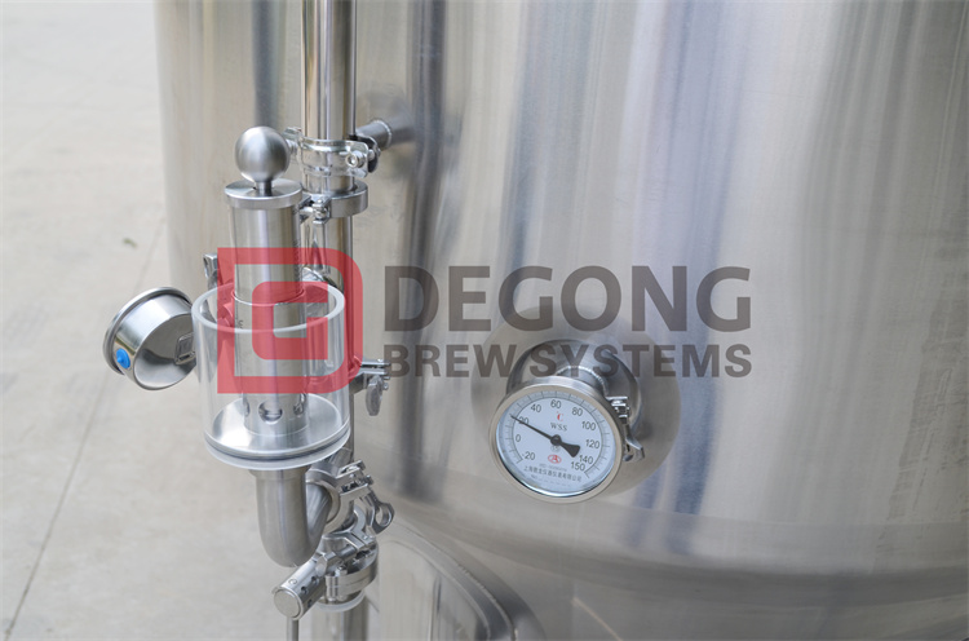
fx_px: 1128
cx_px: 484
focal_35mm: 42
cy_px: 320
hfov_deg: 46.5
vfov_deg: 31.7
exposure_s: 1/200
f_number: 7.1
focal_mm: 28
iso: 200
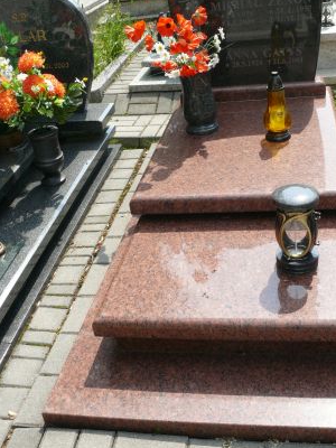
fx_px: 544
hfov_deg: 34.3
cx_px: 181
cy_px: 200
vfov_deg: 44.7
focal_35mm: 42
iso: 100
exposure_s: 1/200
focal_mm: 7.4
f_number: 5.6
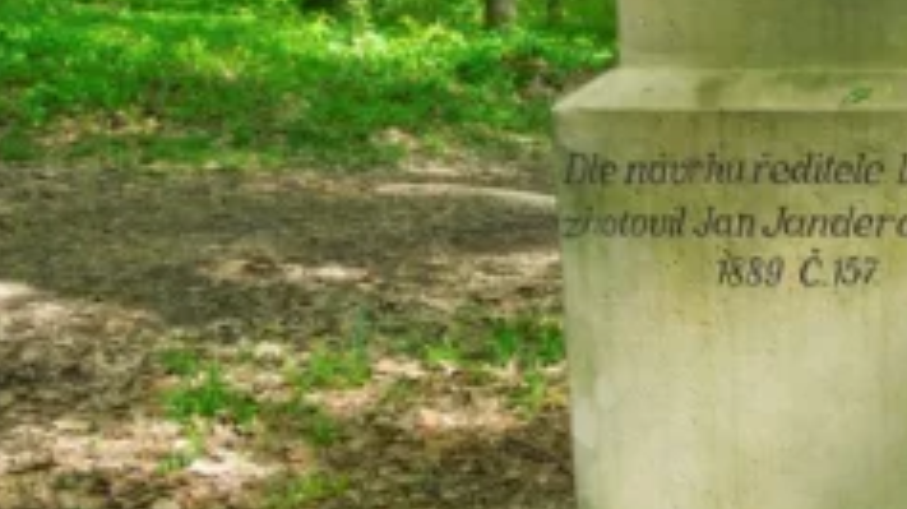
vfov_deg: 22.2
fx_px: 1298
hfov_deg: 35.4
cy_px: 230
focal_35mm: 54
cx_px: 878
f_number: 3.3
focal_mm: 4.5
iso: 400
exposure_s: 1/500
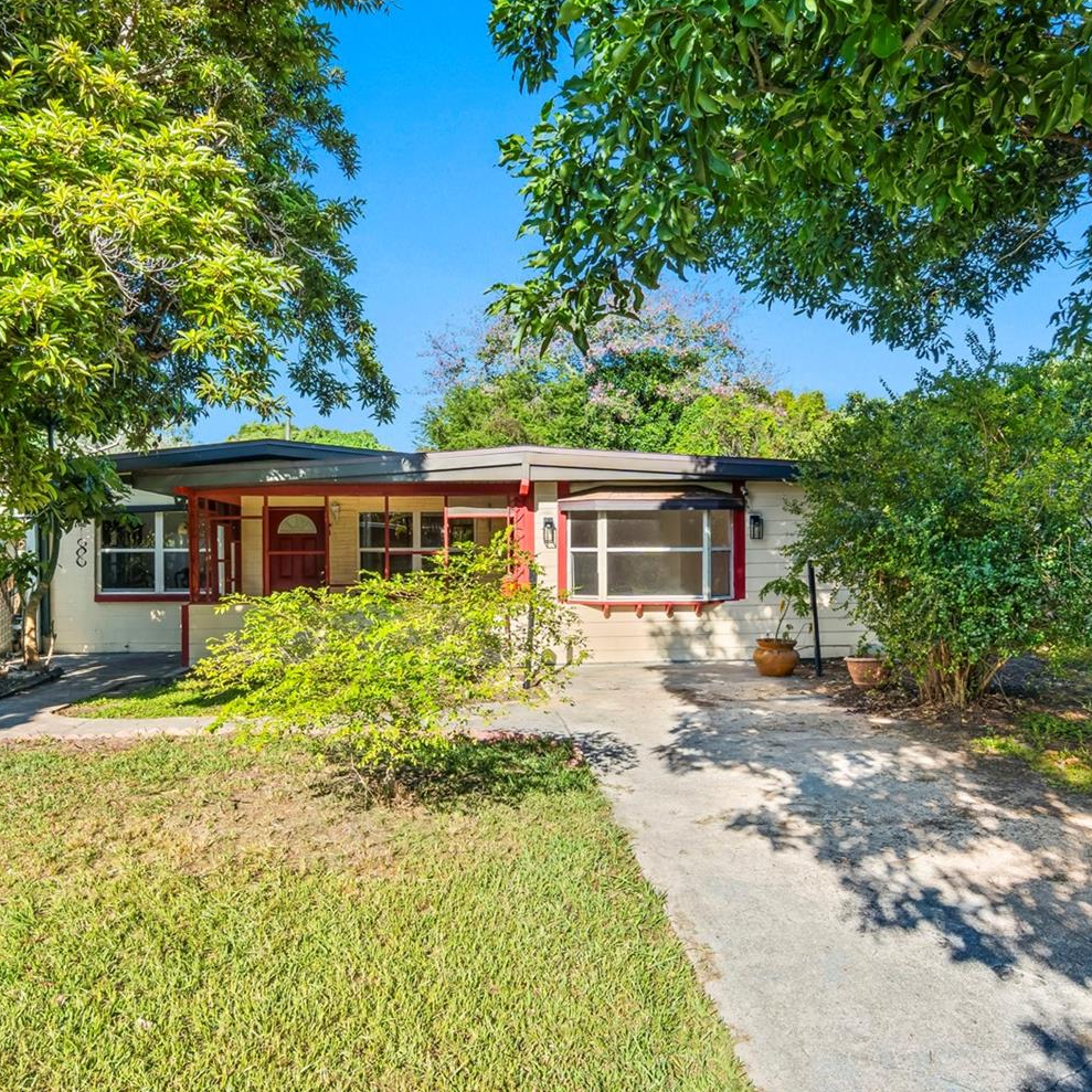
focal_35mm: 23
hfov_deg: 67.9
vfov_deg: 68.0
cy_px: 563
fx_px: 810
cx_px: 519
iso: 100
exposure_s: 1/40
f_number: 8
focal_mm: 11
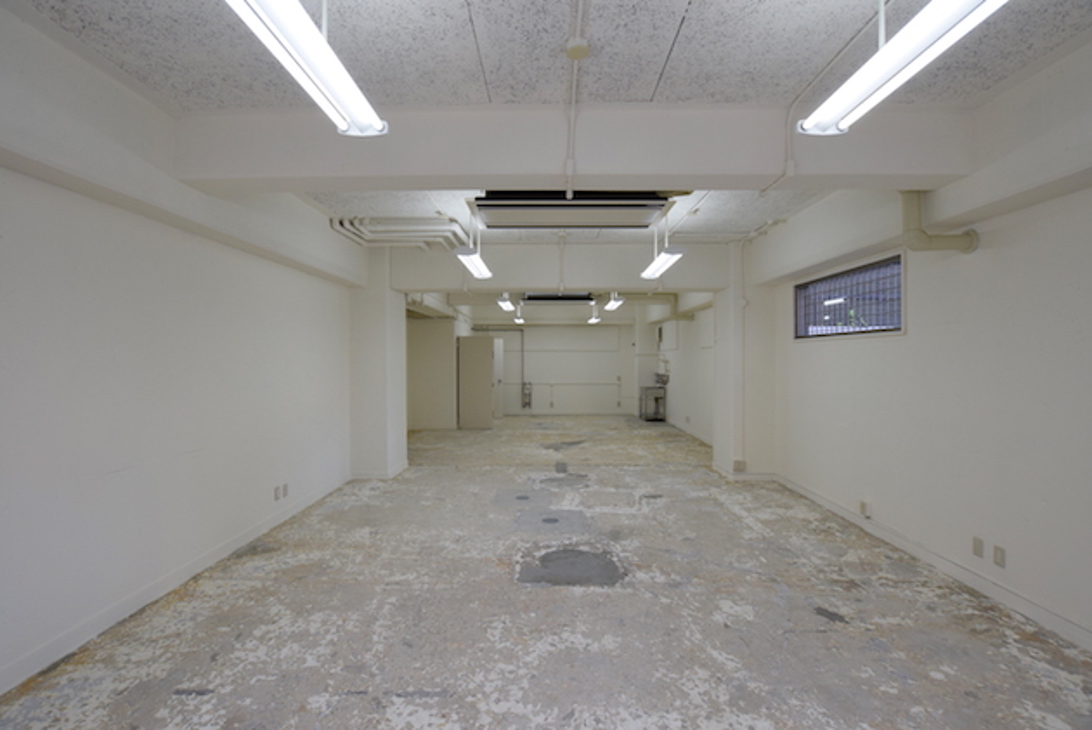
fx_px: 455
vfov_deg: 77.4
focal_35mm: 15
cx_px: 546
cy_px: 365
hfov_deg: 100.4
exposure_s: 1/125
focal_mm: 10
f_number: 5.6
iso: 640
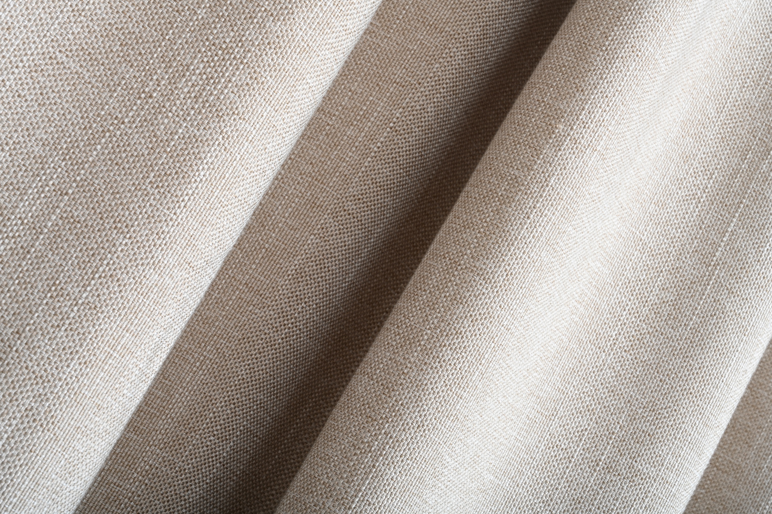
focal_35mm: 70
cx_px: 386
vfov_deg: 19.5
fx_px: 1501
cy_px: 257
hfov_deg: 28.8
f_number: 20
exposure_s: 1/200
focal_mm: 70
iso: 100
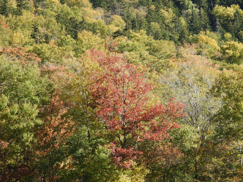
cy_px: 91
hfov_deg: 11.0
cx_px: 122
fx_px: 1264
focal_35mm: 180
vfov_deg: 8.2
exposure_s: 1/125
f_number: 5.3
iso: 100
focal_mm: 32.2
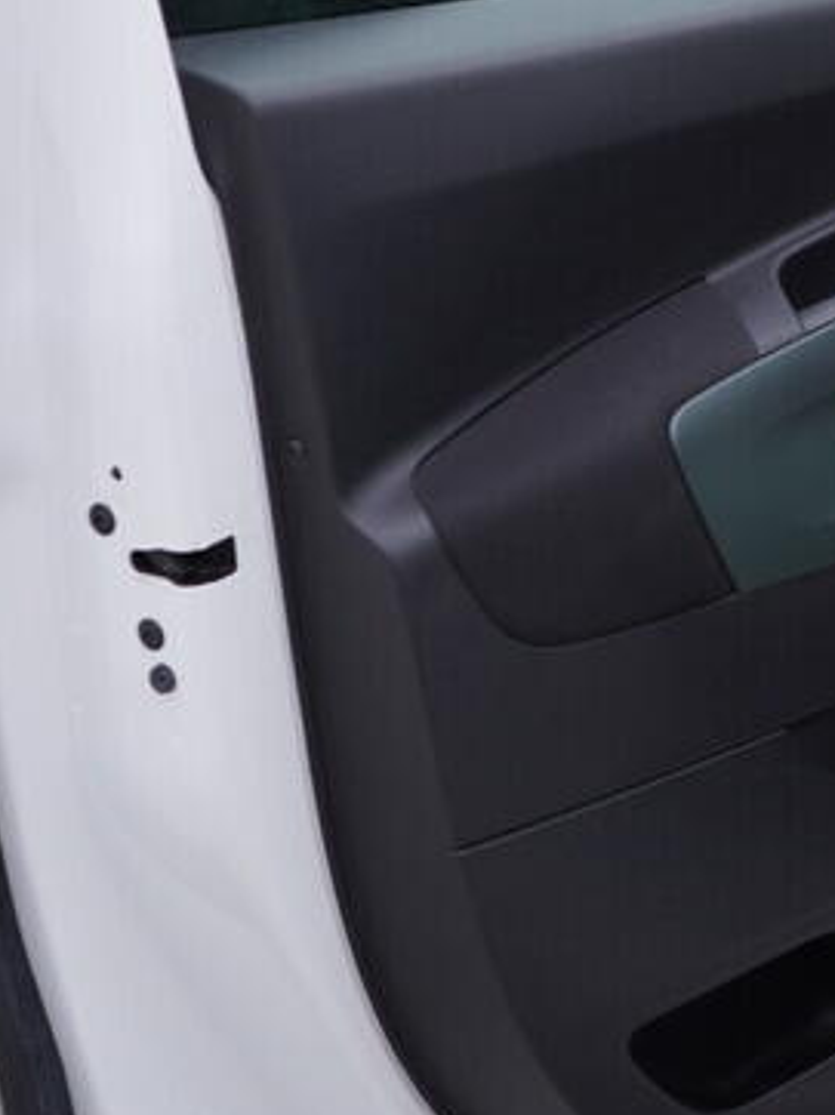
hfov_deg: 14.2
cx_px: 1223
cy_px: 137
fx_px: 3156
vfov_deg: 19.7
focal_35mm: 98
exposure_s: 1/60
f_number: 3.5
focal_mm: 24
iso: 125
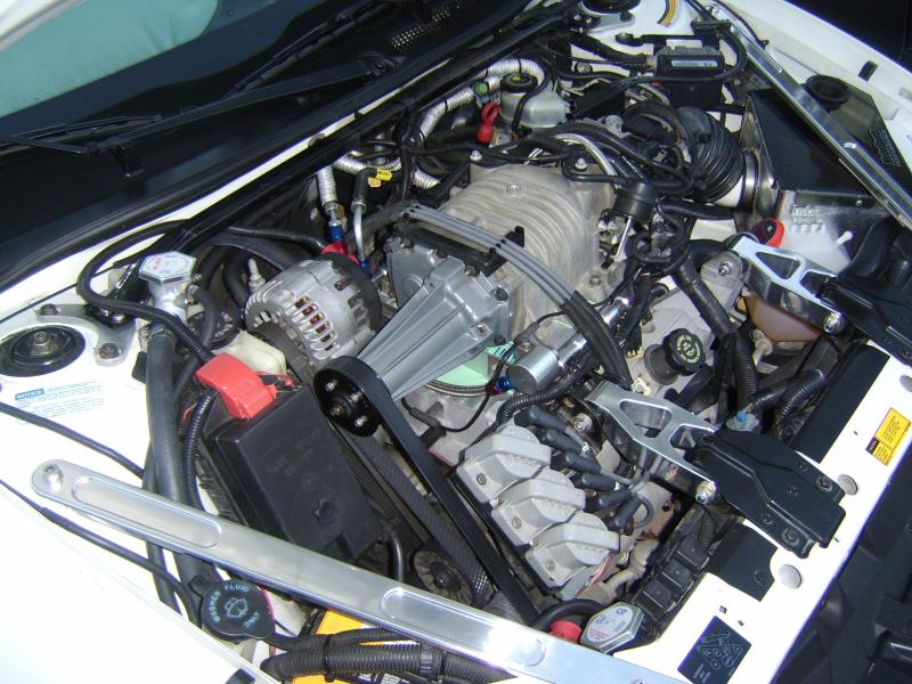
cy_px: 342
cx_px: 456
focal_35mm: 31
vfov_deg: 45.4
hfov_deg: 58.4
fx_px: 817
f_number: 2.7
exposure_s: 1/30
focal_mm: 8.13
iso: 141
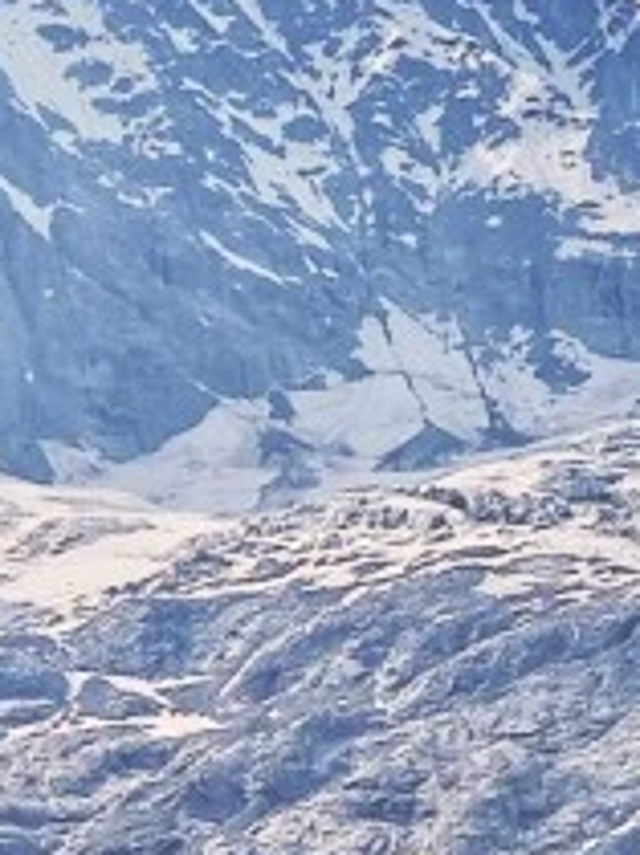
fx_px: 6941
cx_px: 45
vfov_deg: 7.0
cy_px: 1201
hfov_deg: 5.3
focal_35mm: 281
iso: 50
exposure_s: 1/4636
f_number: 1.6
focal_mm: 6.55
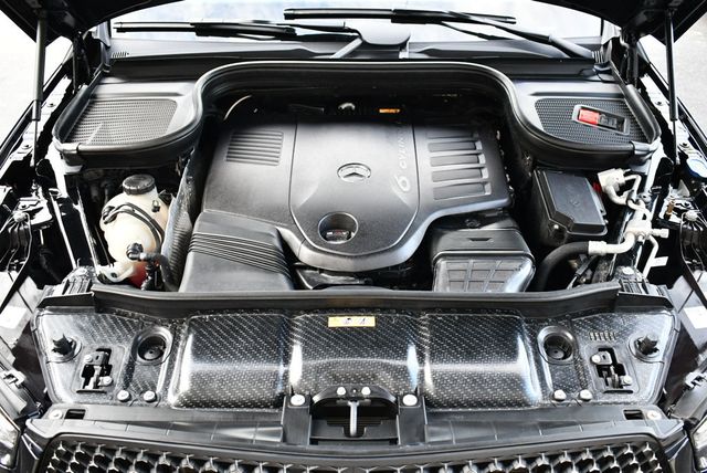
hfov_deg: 53.1
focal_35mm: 36
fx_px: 708
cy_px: 236
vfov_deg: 36.9
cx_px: 354
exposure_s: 1/250
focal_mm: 18
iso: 800
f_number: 3.5
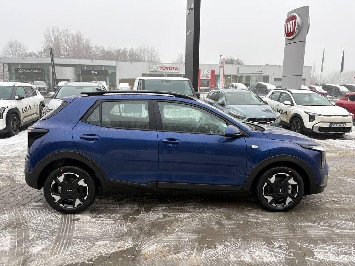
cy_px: 133
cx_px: 178
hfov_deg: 67.3
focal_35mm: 26
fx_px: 267
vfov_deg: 53.1
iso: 50
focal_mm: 5.96
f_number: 1.6
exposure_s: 1/375
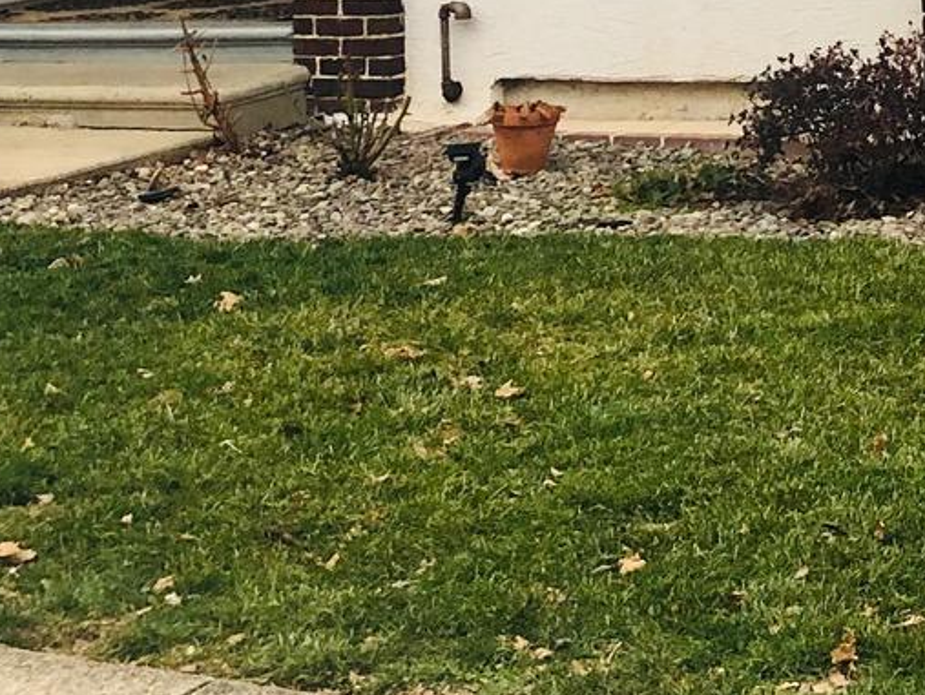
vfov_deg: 12.1
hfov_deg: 16.3
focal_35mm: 113
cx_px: 1255
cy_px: -516
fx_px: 3022
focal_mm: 3.99
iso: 25
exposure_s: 1/30
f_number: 1.8
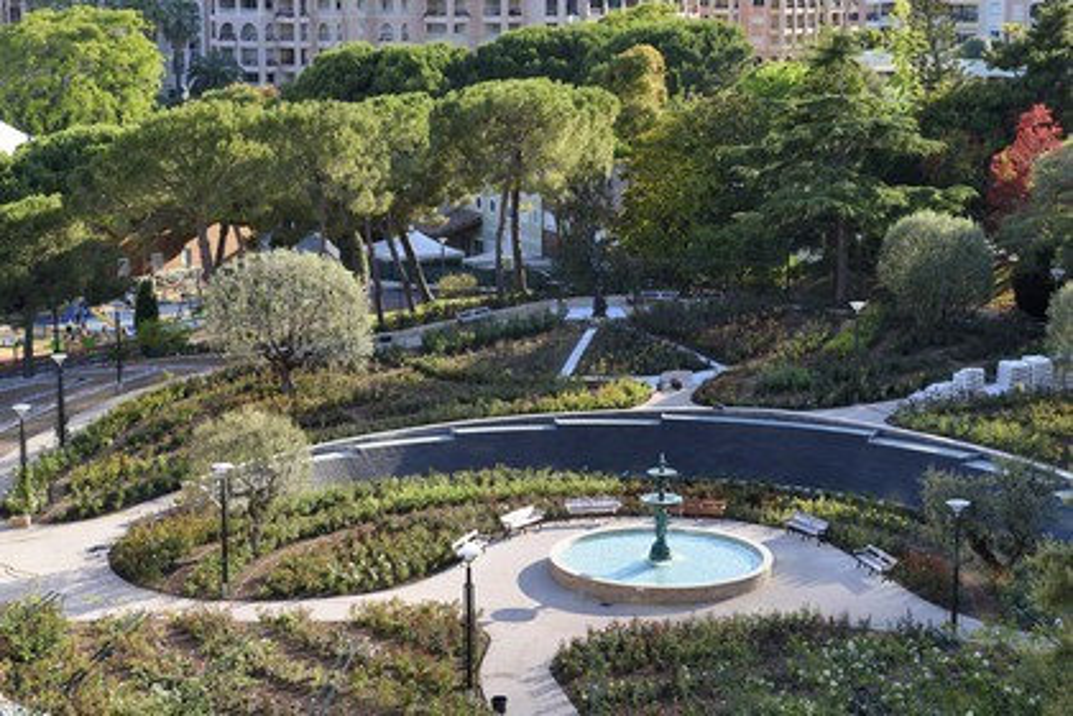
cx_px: 536
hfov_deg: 28.8
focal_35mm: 70
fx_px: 2086
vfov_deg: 19.5
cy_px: 358
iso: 200
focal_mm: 70
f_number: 8
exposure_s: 1/160
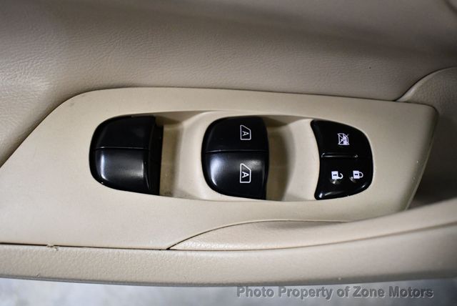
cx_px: 228
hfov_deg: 53.1
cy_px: 153
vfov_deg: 36.9
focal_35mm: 36
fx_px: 457
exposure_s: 1/125
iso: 2200
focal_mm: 18
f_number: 3.5
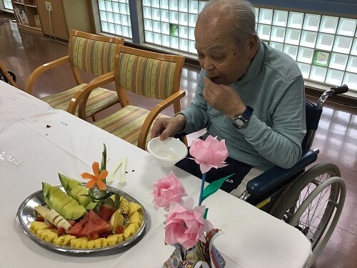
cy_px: 134
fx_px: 320
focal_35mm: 31
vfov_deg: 45.4
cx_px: 178
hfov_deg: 58.4
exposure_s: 1/60
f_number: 2.4
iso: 32
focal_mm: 3.3
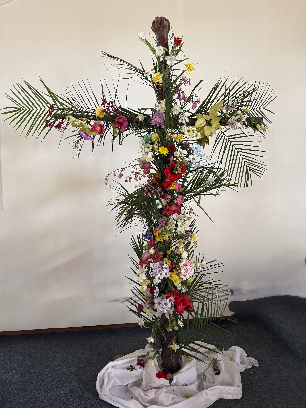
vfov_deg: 71.6
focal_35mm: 24
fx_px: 283
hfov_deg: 56.8
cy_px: 204
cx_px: 153
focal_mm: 6.76
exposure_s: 1/60
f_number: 1.78
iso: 640
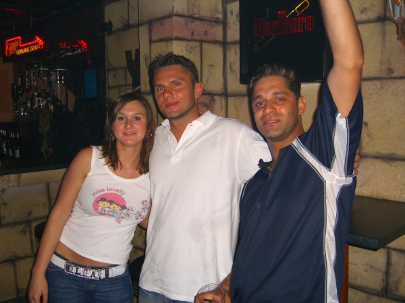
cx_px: 202
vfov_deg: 37.7
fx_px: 445
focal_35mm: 38
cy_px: 152
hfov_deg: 49.0
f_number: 2.8
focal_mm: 7.9
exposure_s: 1/60
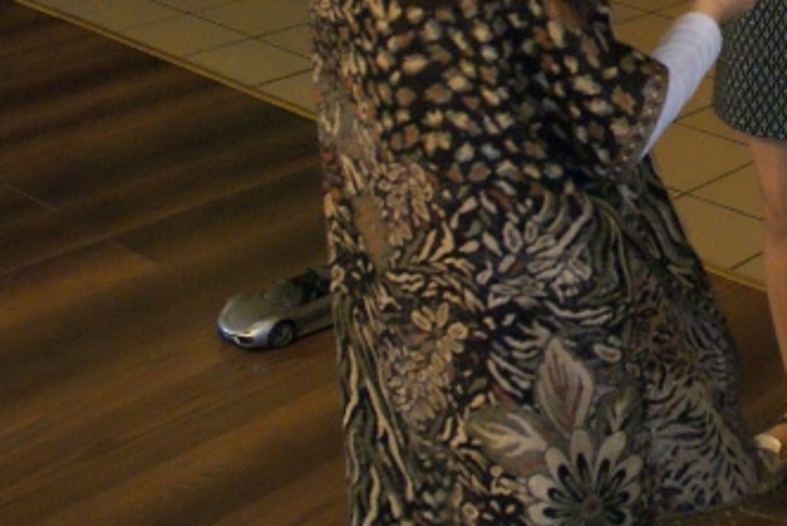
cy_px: -212
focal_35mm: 74
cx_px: 906
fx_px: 1619
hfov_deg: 25.0
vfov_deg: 17.1
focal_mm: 16
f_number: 3.2
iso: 1600
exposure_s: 1/50
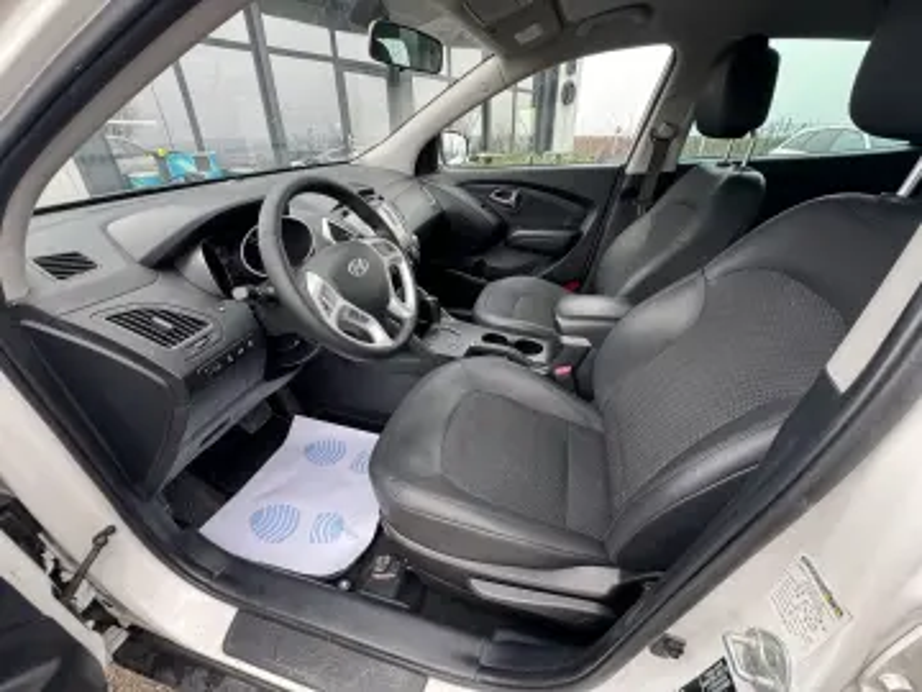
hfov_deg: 102.1
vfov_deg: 85.7
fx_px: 373
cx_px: 461
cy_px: 346
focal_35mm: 14
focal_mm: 2.22
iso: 160
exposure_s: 1/99
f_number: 2.2
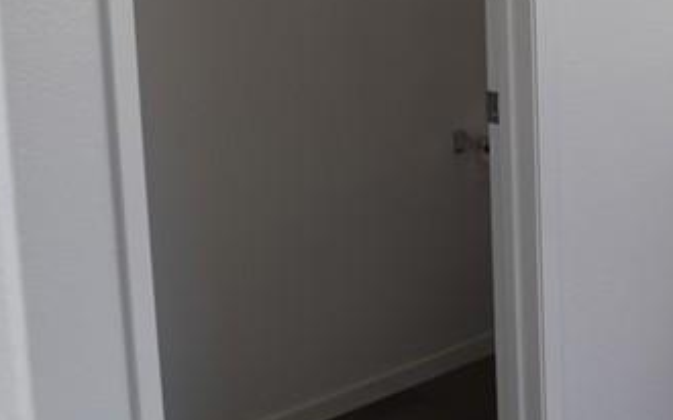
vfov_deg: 16.8
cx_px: 793
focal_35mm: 76
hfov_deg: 24.7
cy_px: -3
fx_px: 1393
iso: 100
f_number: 4.5
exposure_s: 1/80
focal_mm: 24
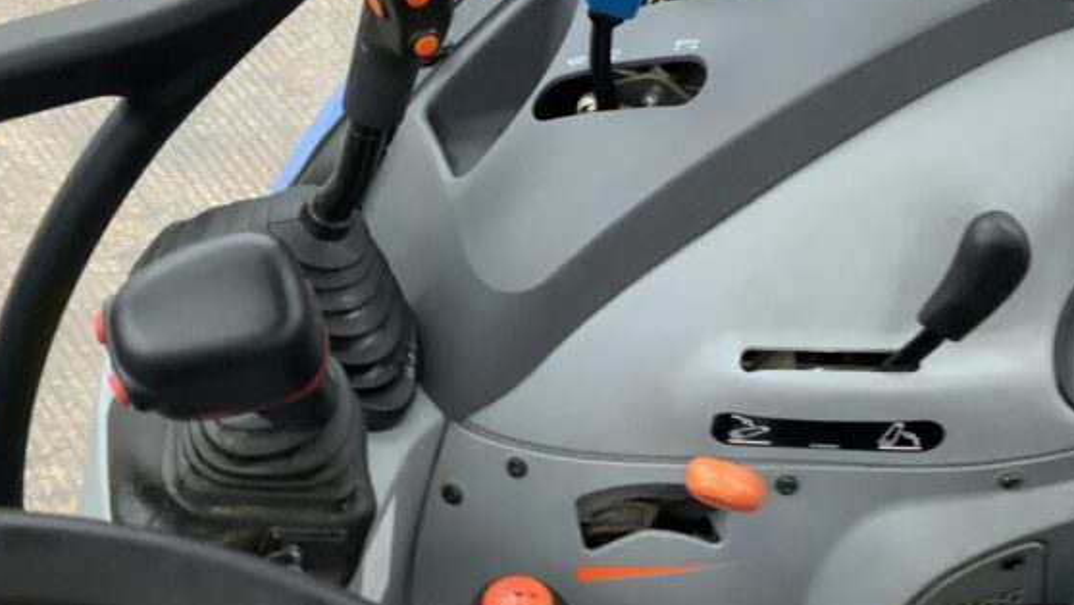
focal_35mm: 58
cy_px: 249
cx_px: 562
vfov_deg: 20.7
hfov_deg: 36.0
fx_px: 1652
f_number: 1.8
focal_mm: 3
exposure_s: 1/60
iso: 100
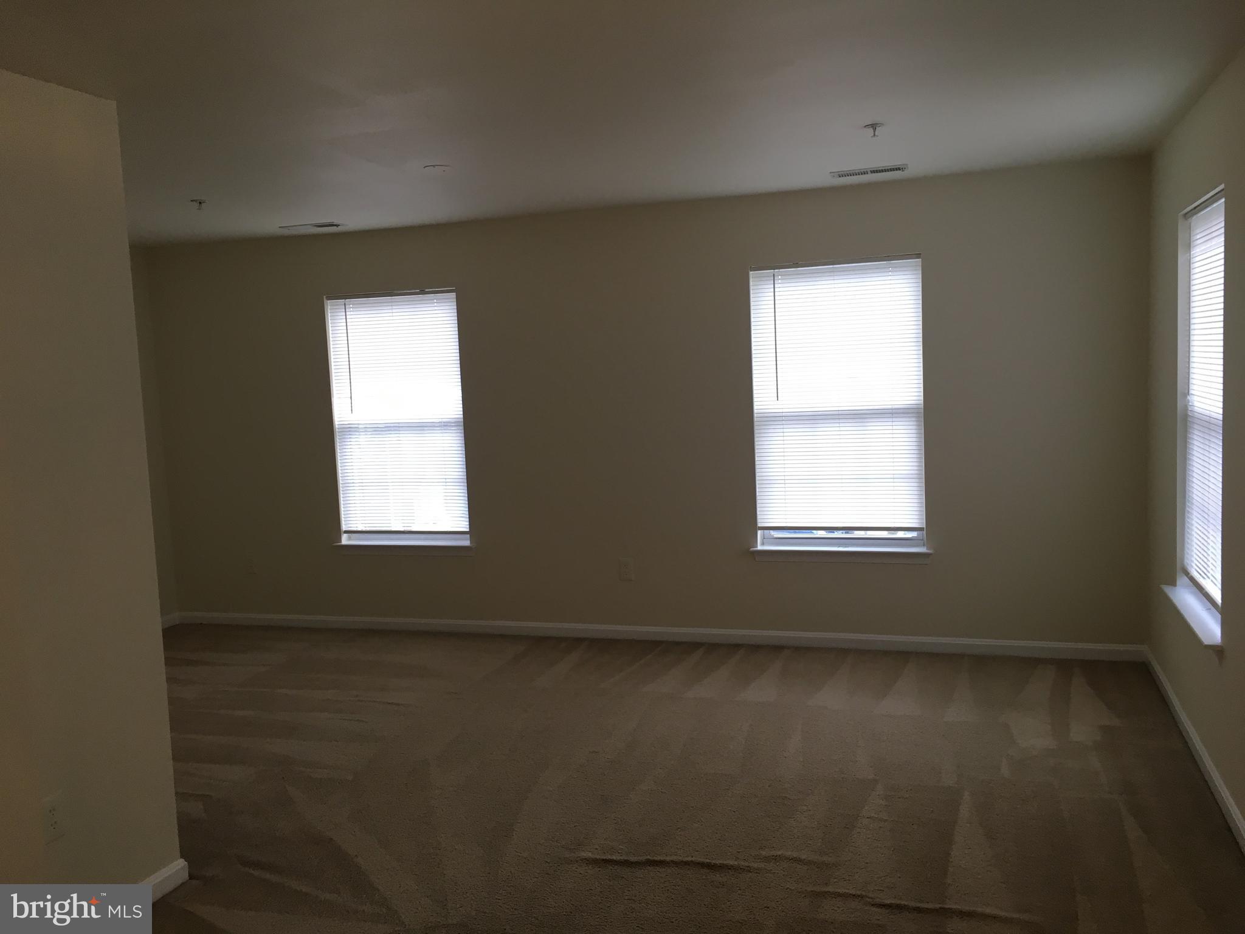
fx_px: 1043
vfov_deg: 48.2
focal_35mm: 29
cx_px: 622
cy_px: 467
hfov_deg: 61.7
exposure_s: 1/30
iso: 25
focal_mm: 4.15
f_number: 2.2
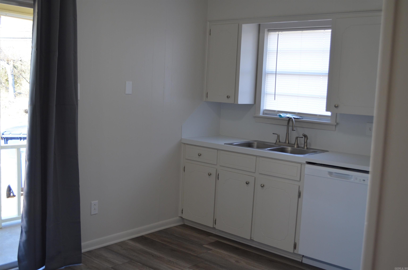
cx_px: 204
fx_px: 441
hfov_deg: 49.6
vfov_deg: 34.1
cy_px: 135
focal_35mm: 39
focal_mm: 26
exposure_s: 1/80
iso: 400
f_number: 4.5
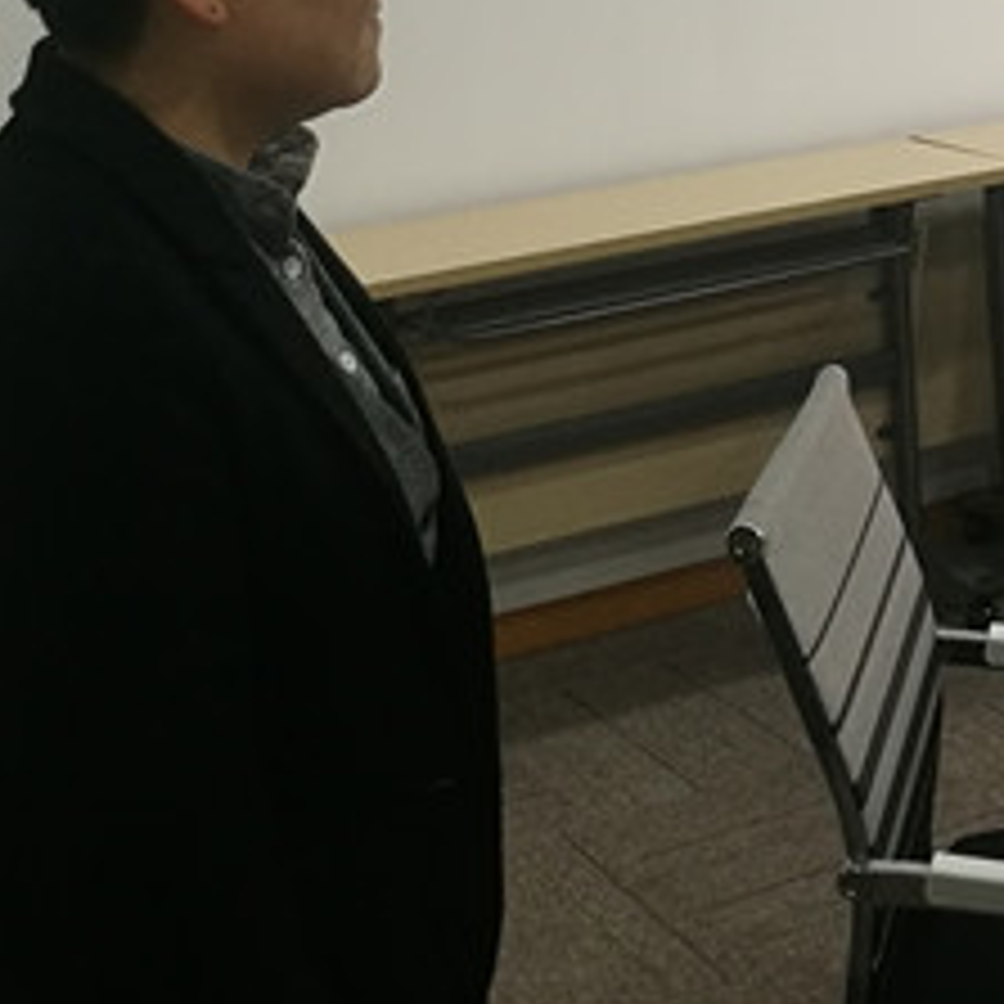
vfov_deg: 21.8
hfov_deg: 22.5
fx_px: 2461
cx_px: 887
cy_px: -97
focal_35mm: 75
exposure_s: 1/50
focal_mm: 4.5
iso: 160
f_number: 2.2
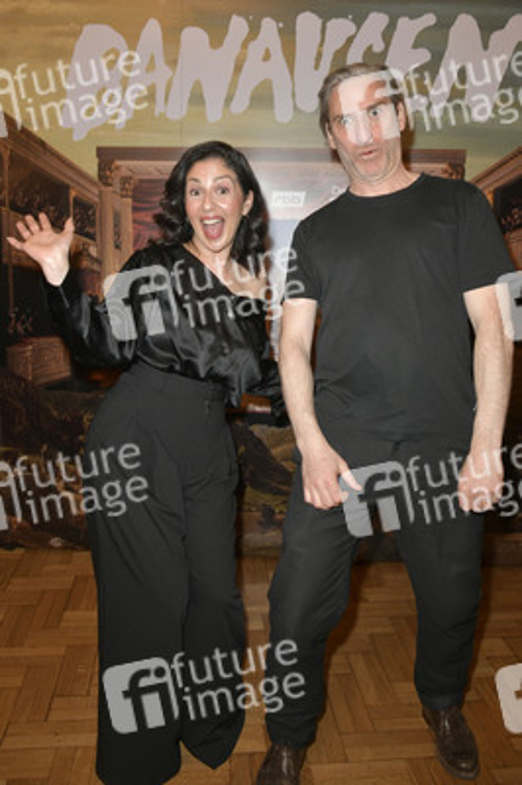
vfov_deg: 63.7
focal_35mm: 29
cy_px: 392
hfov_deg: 44.9
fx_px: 632
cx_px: 261
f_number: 5.6
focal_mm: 29
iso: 2000
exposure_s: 1/125
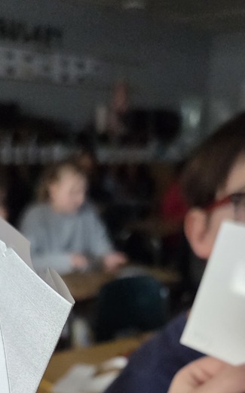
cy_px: 363
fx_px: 513
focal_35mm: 48
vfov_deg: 38.6
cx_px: 133
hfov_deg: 26.9
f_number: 1.8
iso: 1000
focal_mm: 5.4
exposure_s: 1/120
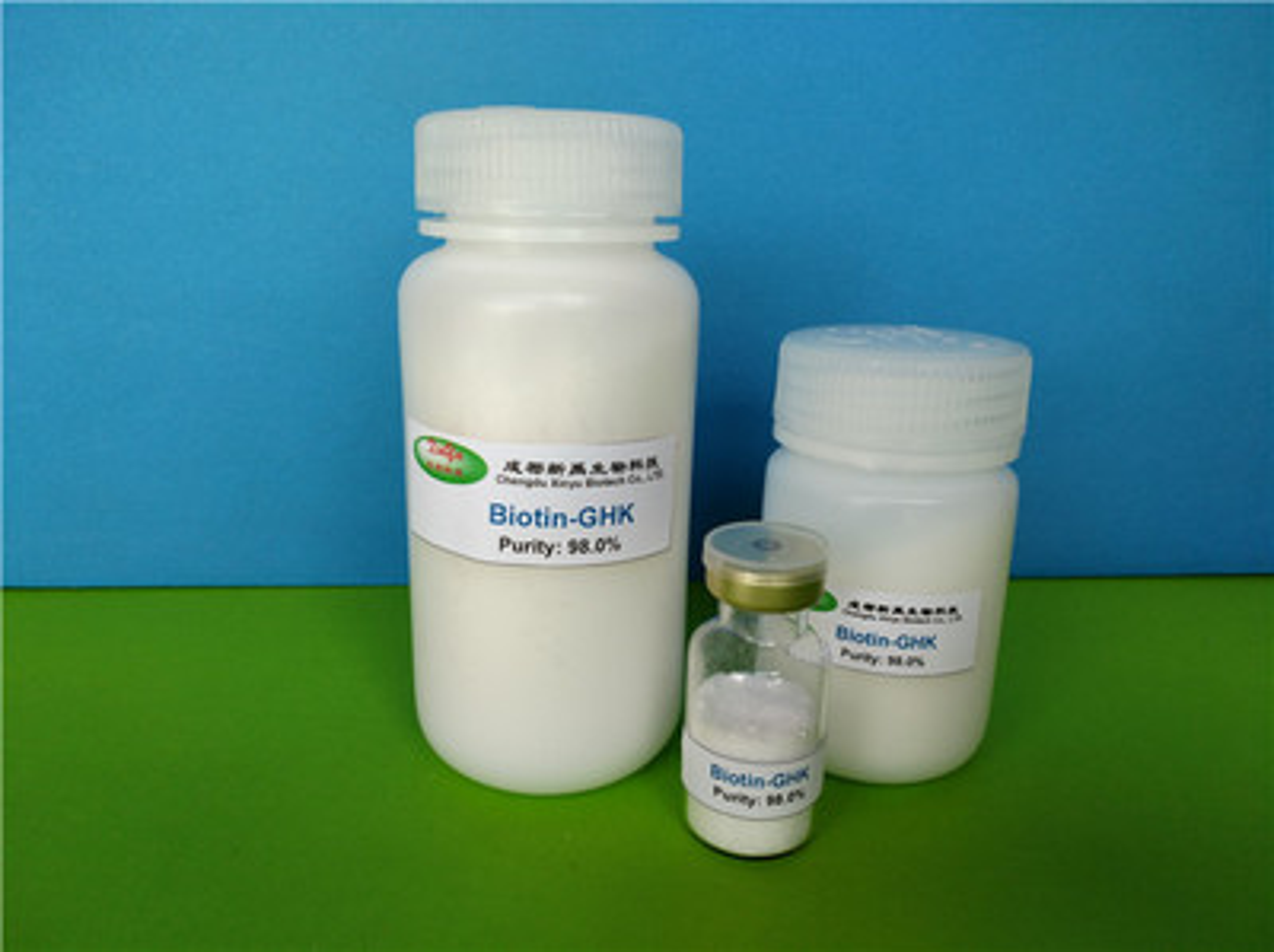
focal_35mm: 27
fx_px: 993
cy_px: 476
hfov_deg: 65.4
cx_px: 637
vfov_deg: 51.3
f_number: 2.2
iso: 100
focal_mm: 4.73
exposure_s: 1/33
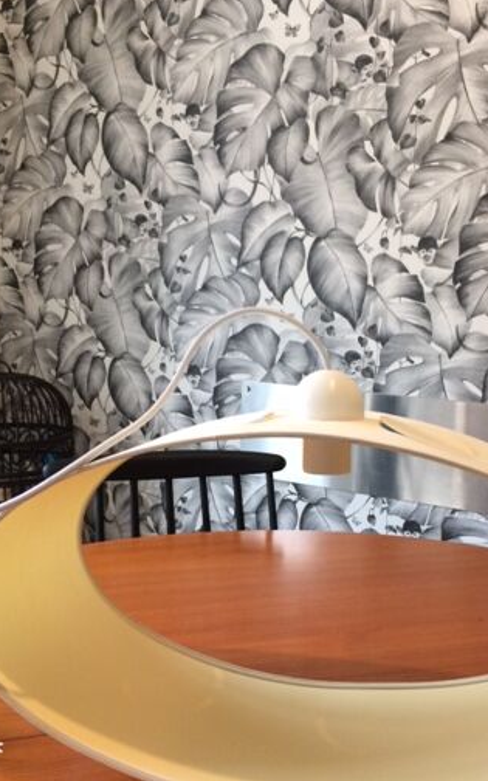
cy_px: 460
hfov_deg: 32.6
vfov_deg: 50.1
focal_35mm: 39
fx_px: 830
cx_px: 314
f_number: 2.2
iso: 200
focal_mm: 4.15
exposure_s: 1/33
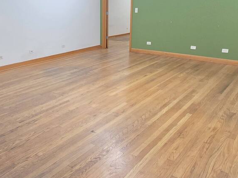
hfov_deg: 54.9
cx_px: 92
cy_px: 71
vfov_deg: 42.7
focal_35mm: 33
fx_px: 227
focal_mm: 2.2
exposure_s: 1/60
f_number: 1.9
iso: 400
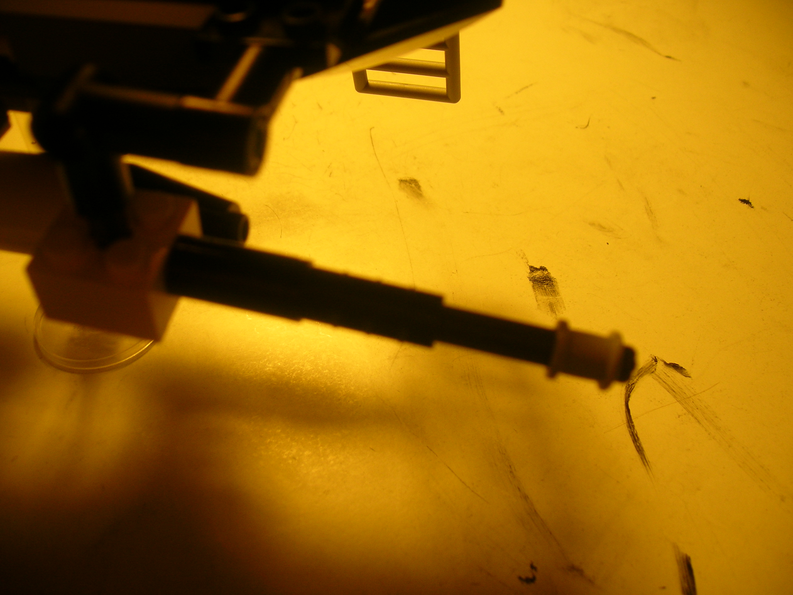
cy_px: 298
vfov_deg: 41.8
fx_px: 779
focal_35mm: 34
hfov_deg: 54.0
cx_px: 396
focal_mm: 5.7
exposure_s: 1/43.2
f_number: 2.9
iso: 50
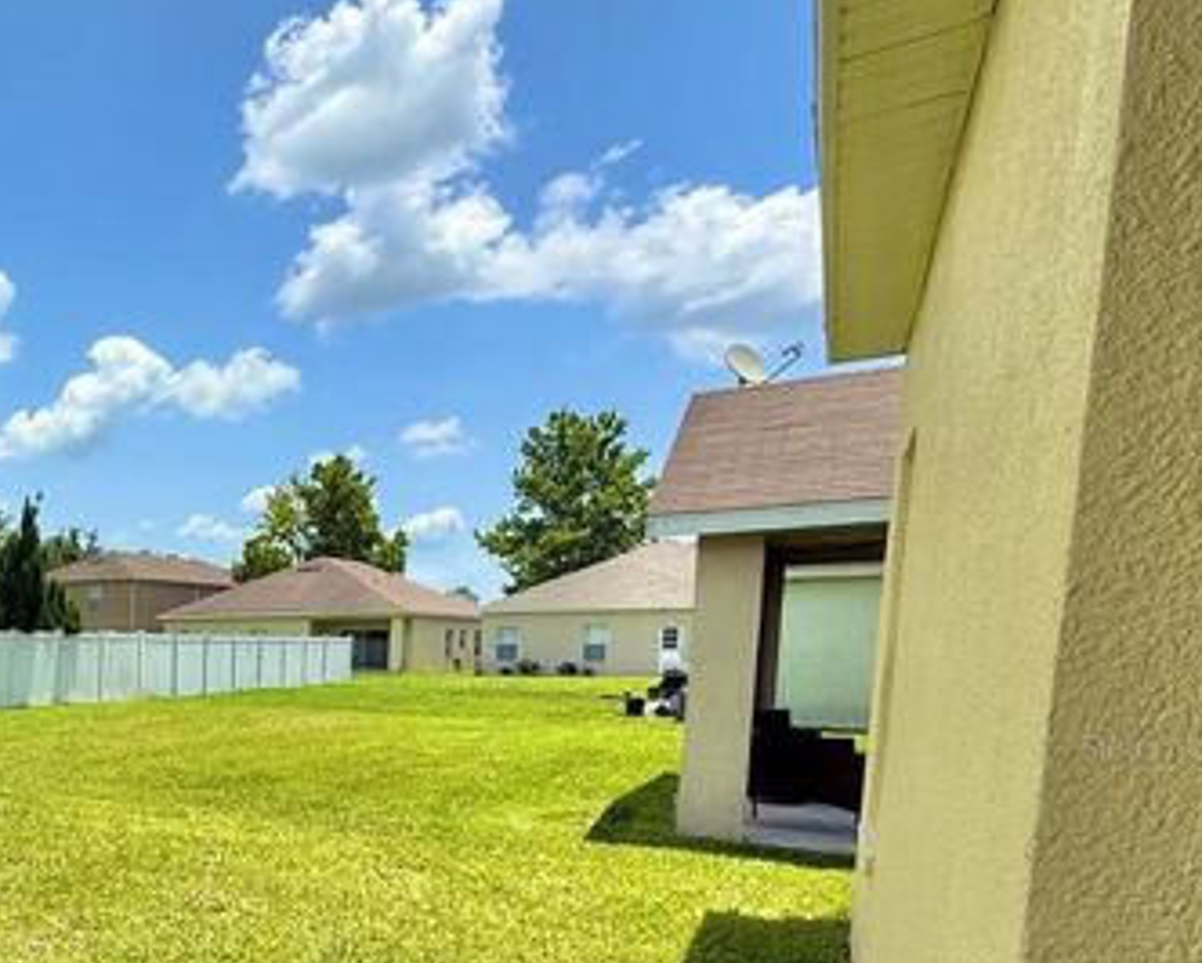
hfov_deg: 47.9
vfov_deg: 47.7
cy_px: 746
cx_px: -45
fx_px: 1032
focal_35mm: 29
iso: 50
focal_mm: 2.22
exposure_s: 1/2841
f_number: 2.2
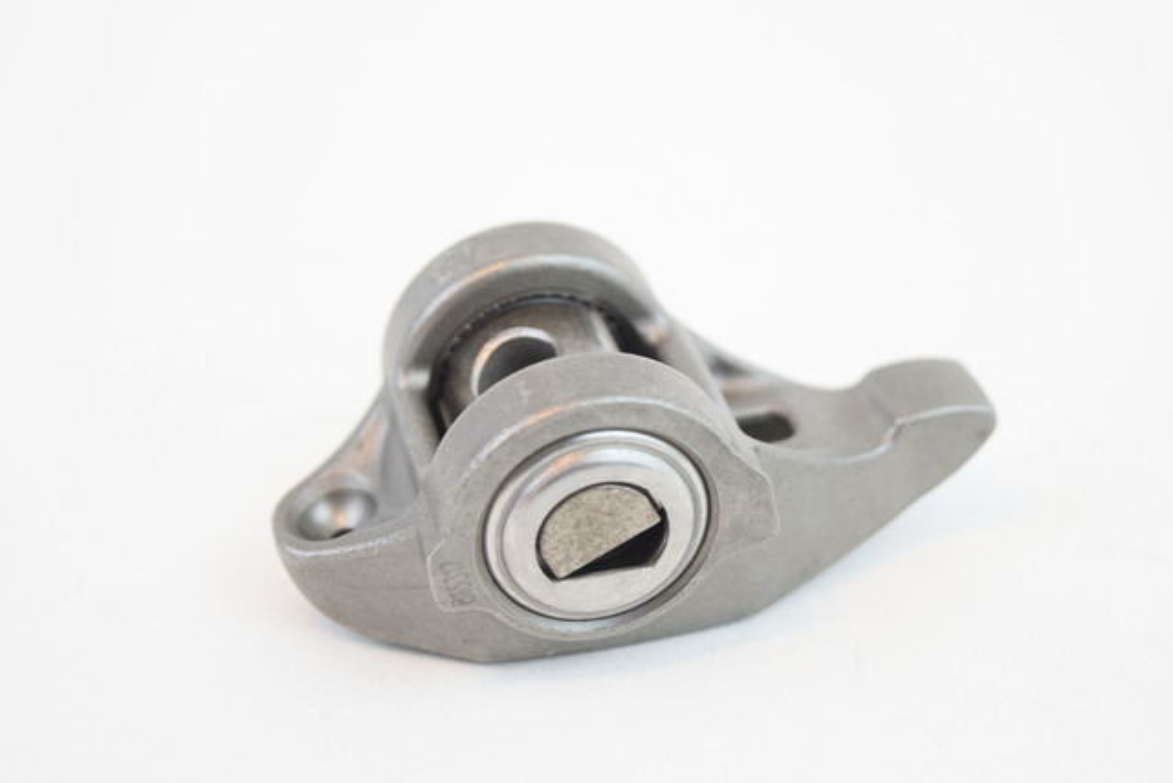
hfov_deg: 28.1
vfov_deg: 18.9
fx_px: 2346
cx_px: 586
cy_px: 392
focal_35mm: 72
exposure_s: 1/60
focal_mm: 48
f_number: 5.3
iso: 1800
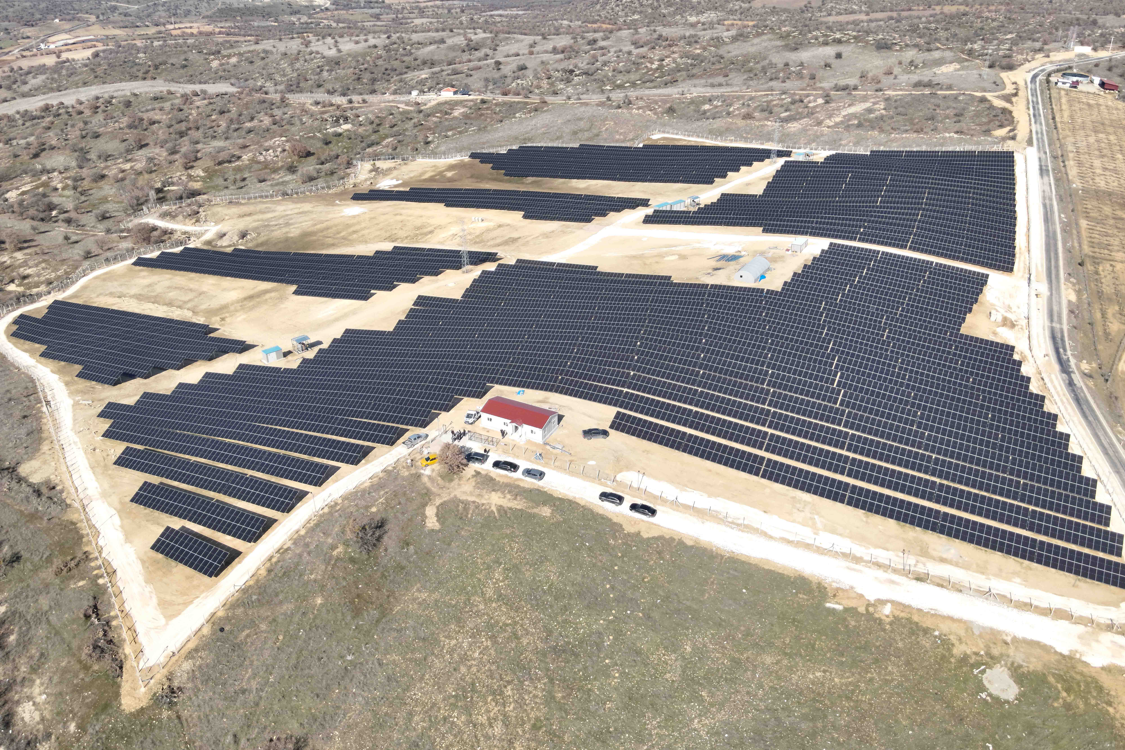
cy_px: 357
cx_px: 563
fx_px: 781
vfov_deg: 51.3
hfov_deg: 71.5
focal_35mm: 25
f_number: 2.8
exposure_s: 1/1250
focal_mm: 4.4
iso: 100
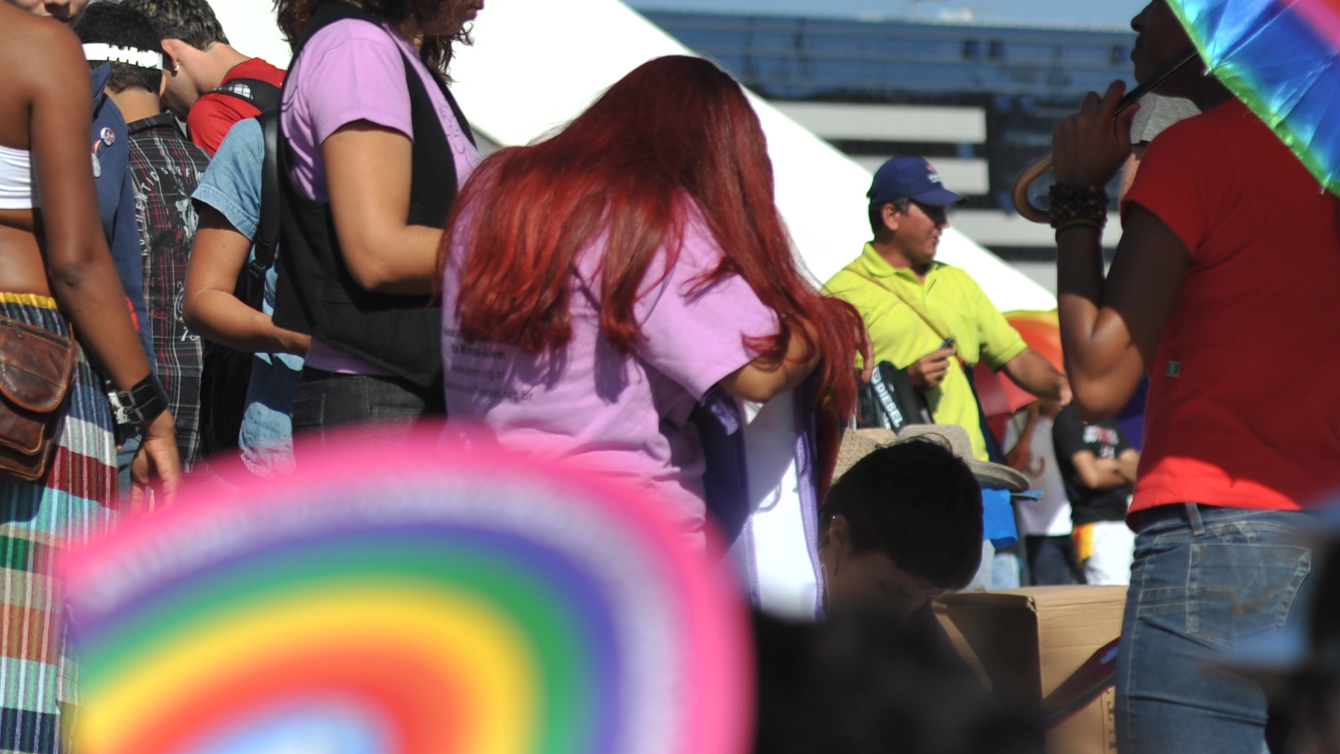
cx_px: -132
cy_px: -261
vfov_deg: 6.2
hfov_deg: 11.0
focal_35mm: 194
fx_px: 6894
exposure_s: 1/1600
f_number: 5.6
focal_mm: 80
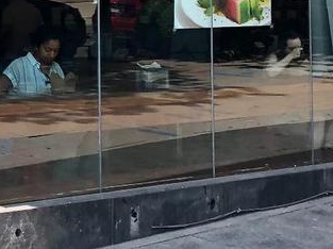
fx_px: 1240
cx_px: -90
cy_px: -112
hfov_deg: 14.7
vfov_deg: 11.1
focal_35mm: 129
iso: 20
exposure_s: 1/552
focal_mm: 4
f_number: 1.8
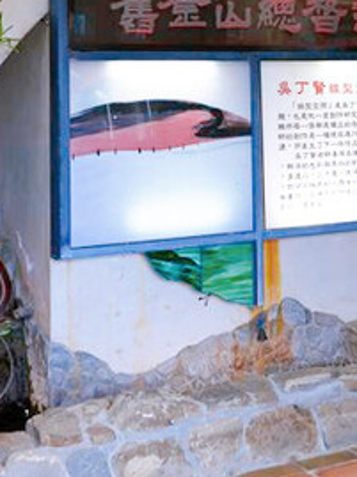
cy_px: 37
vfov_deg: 25.8
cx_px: 263
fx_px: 1006
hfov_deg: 20.0
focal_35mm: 73
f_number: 4
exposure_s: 1/30
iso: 320
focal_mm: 24
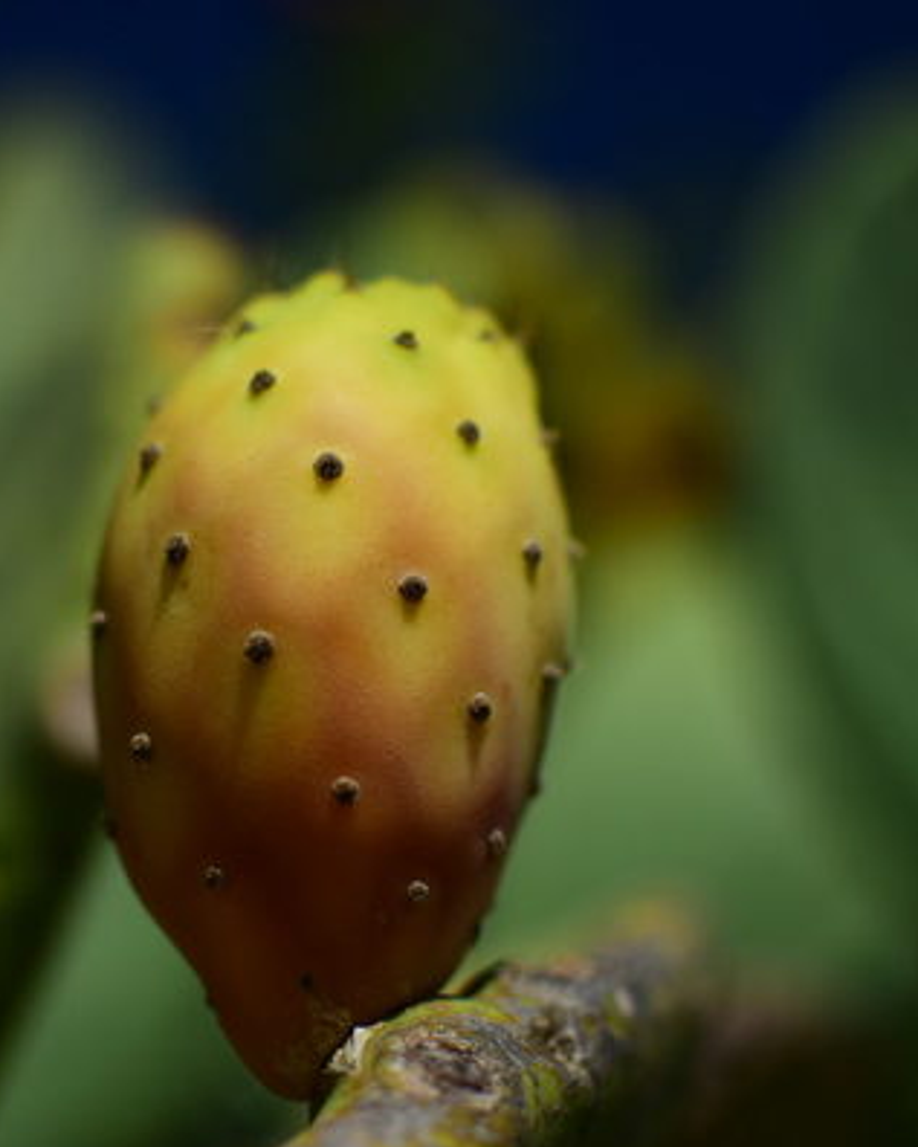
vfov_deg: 25.5
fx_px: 2536
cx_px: 371
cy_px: 576
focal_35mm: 75
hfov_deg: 20.5
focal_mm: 35
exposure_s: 1/4000
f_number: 1.8
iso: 100
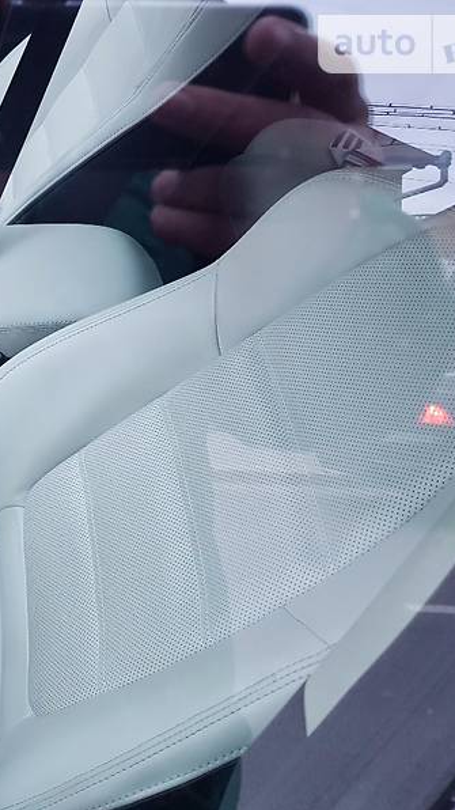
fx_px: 816
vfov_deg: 52.8
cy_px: 406
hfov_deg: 29.0
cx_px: -10
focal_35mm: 38
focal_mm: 4.2
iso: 200
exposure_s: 1/19
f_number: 1.7
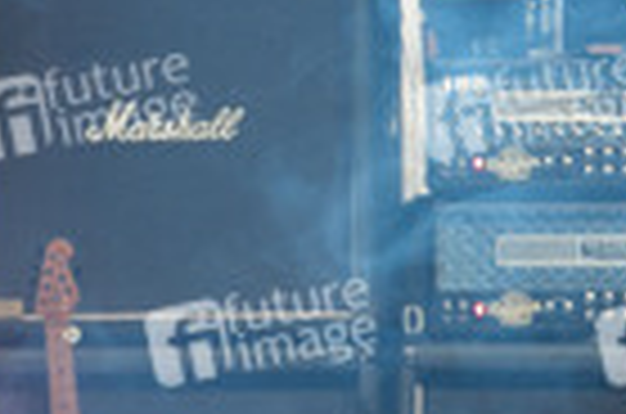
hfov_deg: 3.0
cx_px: -308
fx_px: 11832
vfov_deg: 2.0
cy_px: 220
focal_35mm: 682
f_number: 2.8
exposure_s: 1/125
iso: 1600
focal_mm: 210
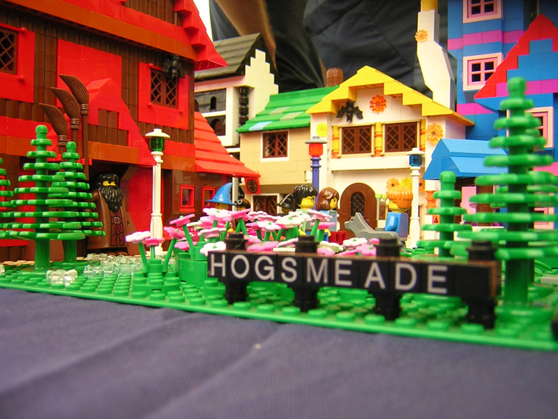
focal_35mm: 36
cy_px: 210
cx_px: 279
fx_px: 580
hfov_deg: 51.4
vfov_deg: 39.7
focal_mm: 4.7
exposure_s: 1/228
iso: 100
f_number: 2.6
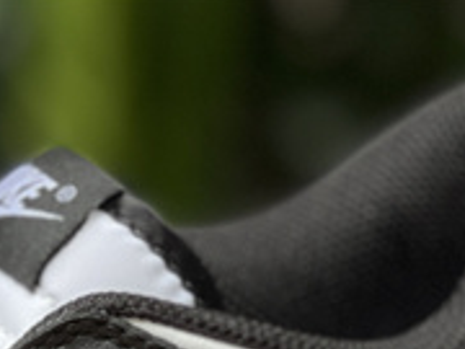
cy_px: 710
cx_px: -142
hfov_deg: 7.4
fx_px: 3533
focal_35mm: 263
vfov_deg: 5.5
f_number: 2.2
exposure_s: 1/121
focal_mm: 7.5
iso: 25
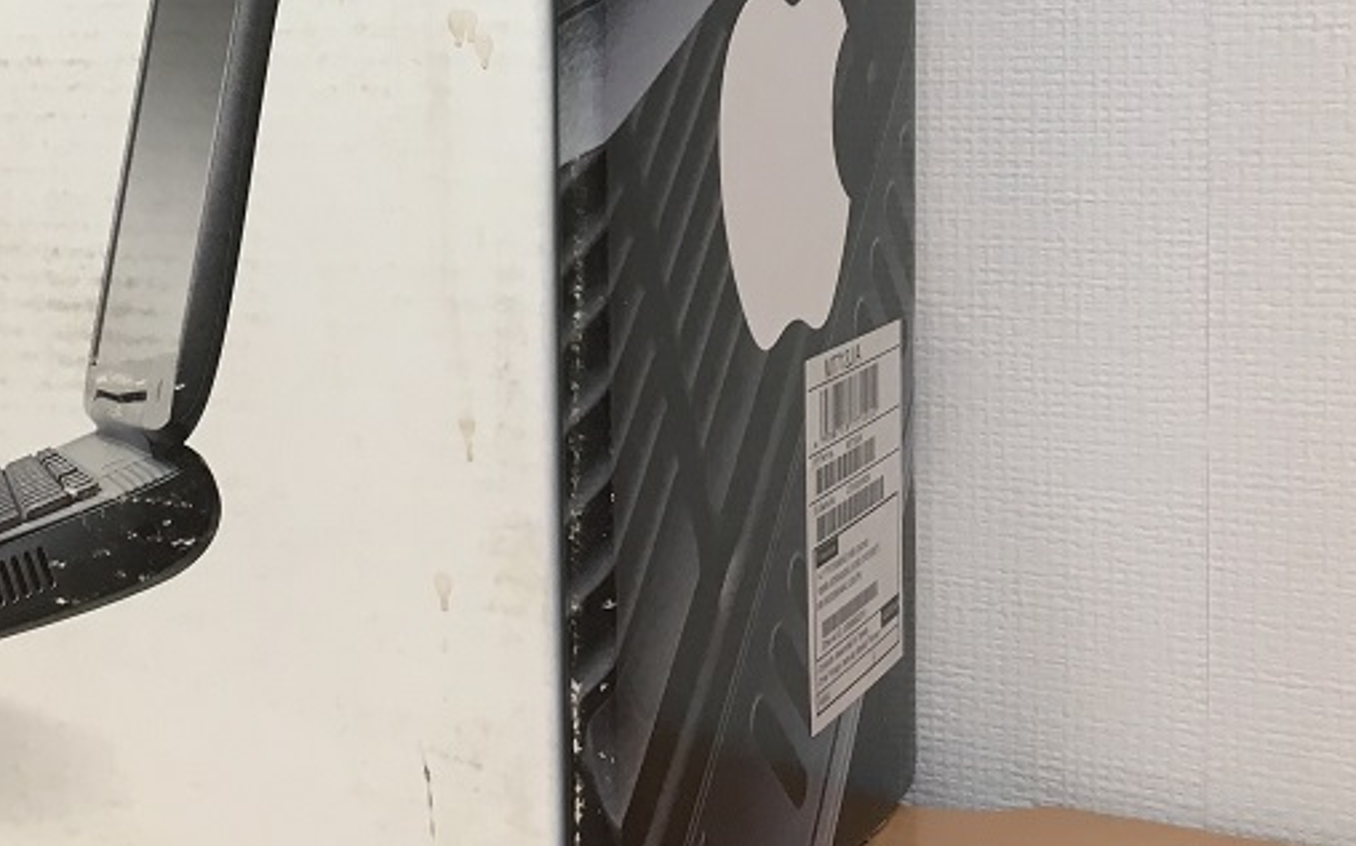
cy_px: 163
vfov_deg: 20.7
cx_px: 101
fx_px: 2290
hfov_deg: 31.2
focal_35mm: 62
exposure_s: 1/33
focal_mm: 4.15
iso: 80
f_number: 2.2
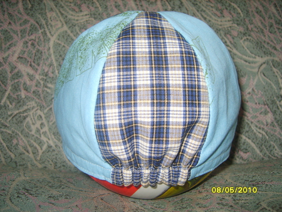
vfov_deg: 40.7
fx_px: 285
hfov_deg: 52.6
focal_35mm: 35
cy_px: 106
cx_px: 141
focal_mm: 7.4
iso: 100
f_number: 2.8
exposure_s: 1/30
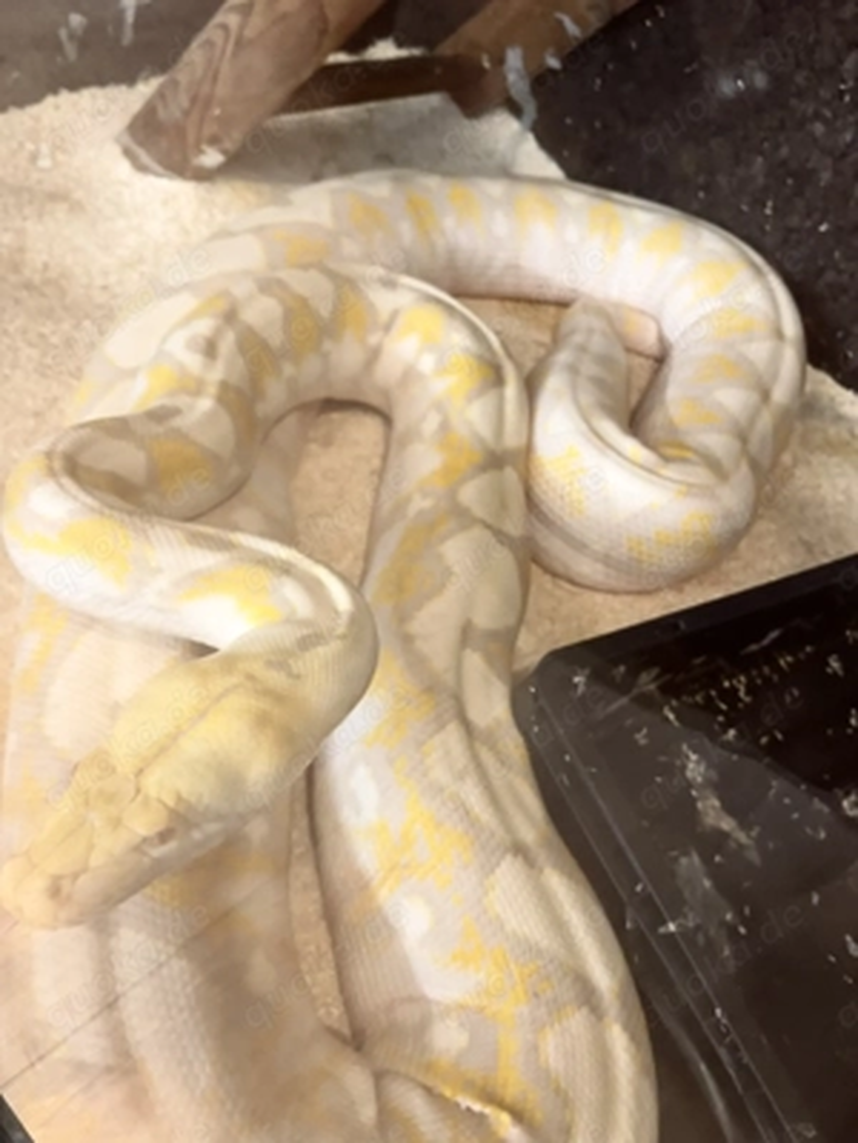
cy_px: 572
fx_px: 859
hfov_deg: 53.1
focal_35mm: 26
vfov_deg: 67.3
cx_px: 429
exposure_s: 1/50
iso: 500
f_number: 1.6
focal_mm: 5.1
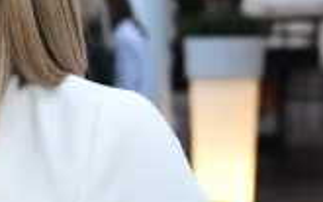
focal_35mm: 206
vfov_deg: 6.4
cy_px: 164
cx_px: -217
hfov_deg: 9.8
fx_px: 1813
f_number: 4
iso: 400
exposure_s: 1/80
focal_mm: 44
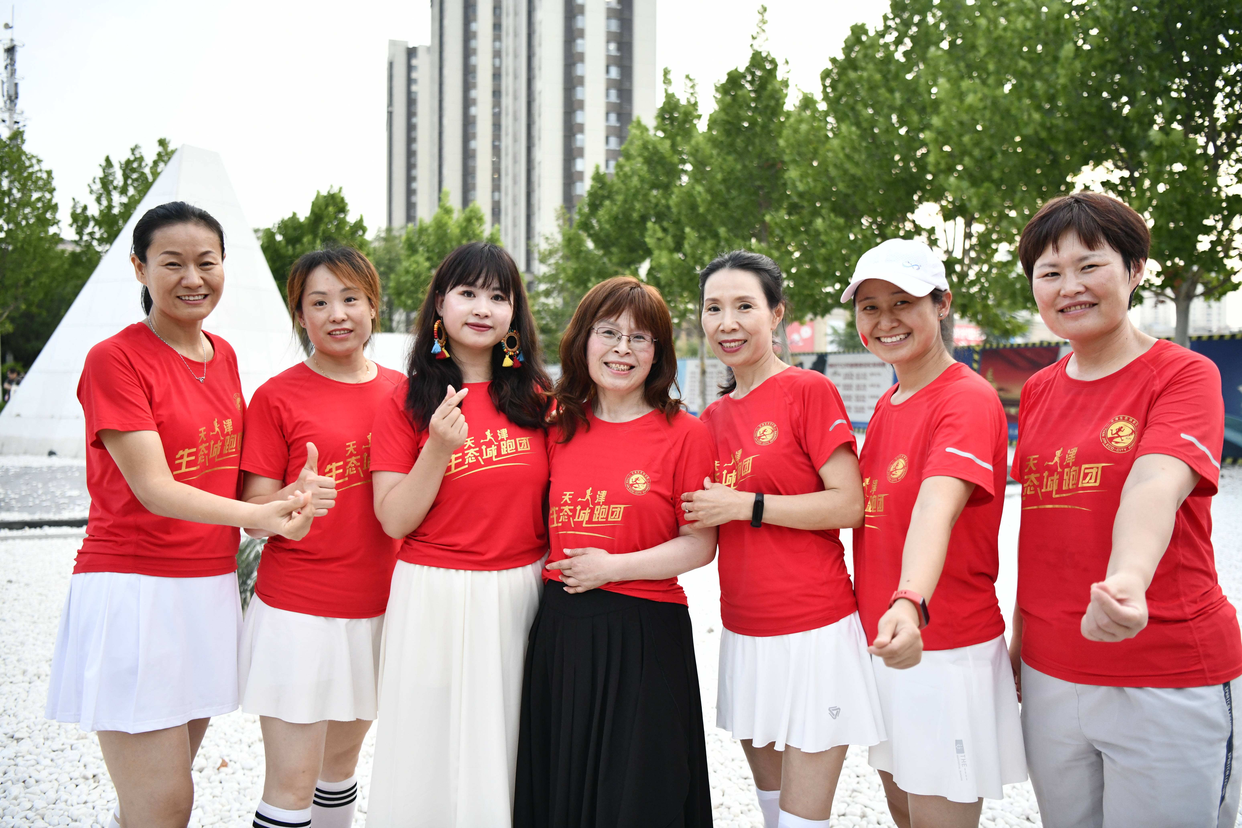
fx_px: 1000
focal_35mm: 29
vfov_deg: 45.0
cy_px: 414
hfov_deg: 63.7
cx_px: 621
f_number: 2.8
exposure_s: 1/500
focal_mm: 29
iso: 1600
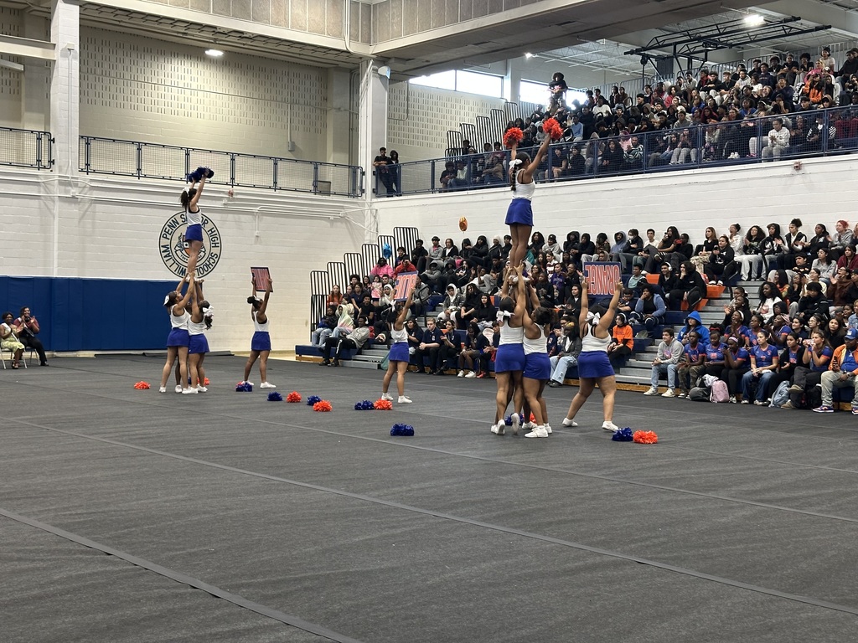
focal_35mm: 48
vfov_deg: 30.3
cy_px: 322
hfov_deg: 39.7
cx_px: 429
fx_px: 1190
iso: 125
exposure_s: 1/60
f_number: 1.78
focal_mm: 6.86
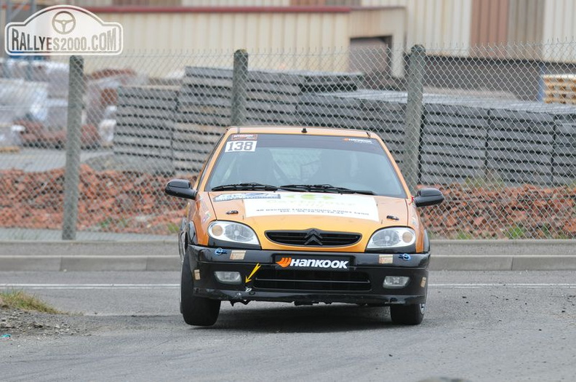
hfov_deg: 6.6
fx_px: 5031
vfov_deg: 4.3
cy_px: 191
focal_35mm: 315
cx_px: 288
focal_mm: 210
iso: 1000
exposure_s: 1/800
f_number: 5.6
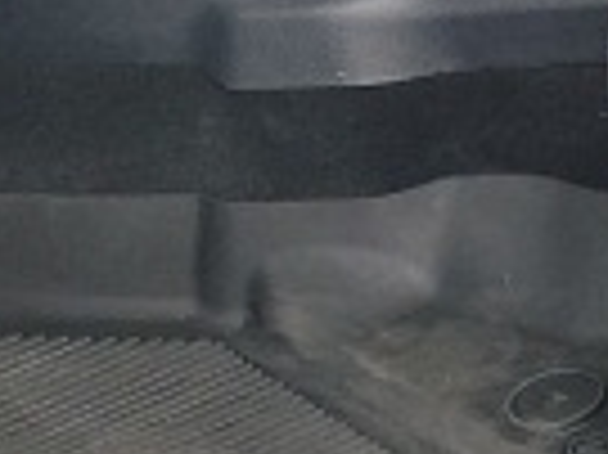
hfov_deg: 15.0
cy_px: -265
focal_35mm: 123
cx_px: 887
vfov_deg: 11.4
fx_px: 2158
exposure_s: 1/60
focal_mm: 5.4
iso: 203
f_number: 1.8
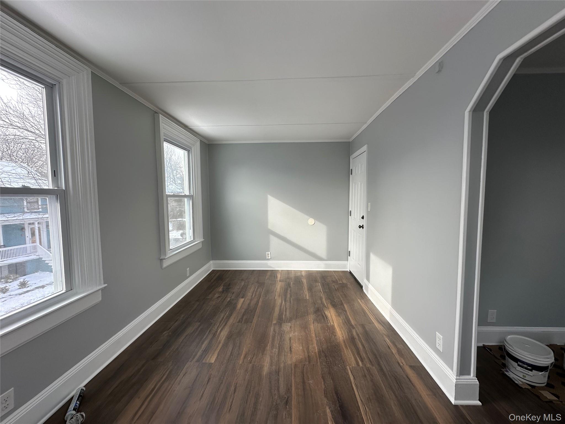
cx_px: 282
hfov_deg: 102.1
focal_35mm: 14
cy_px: 212
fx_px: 229
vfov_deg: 85.7
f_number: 2.2
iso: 40
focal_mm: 2.22
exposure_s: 1/138
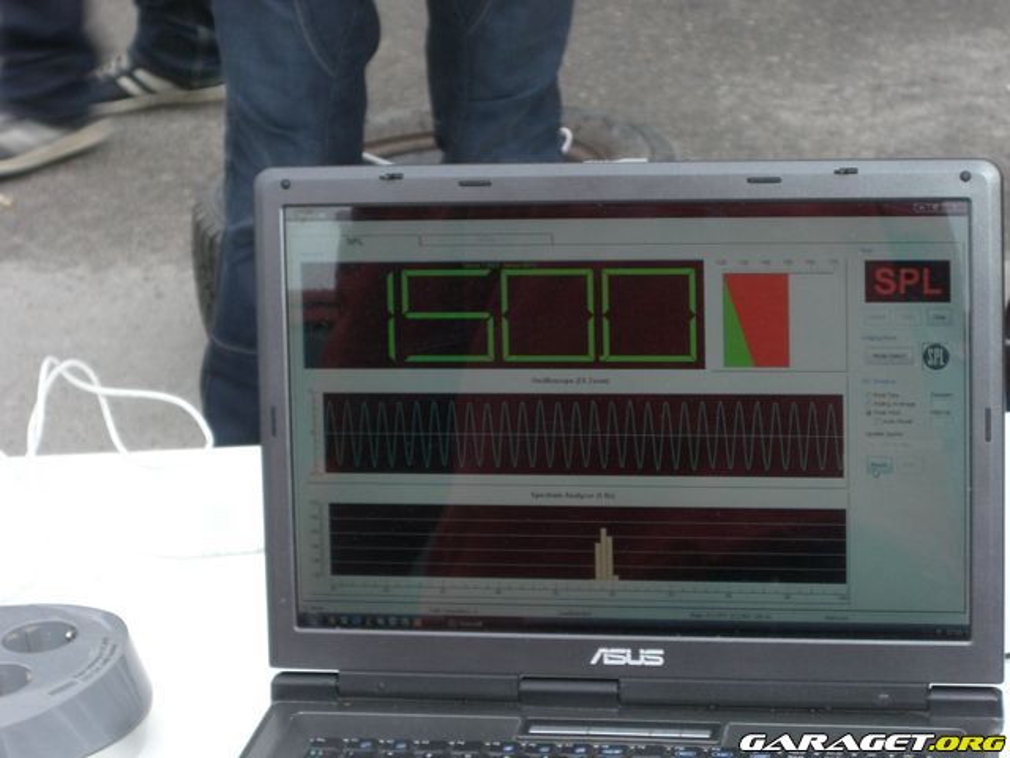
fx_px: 3326
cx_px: 505
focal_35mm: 114
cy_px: 379
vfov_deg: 13.0
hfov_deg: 17.3
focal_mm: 18.6
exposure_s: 1/60
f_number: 5.2
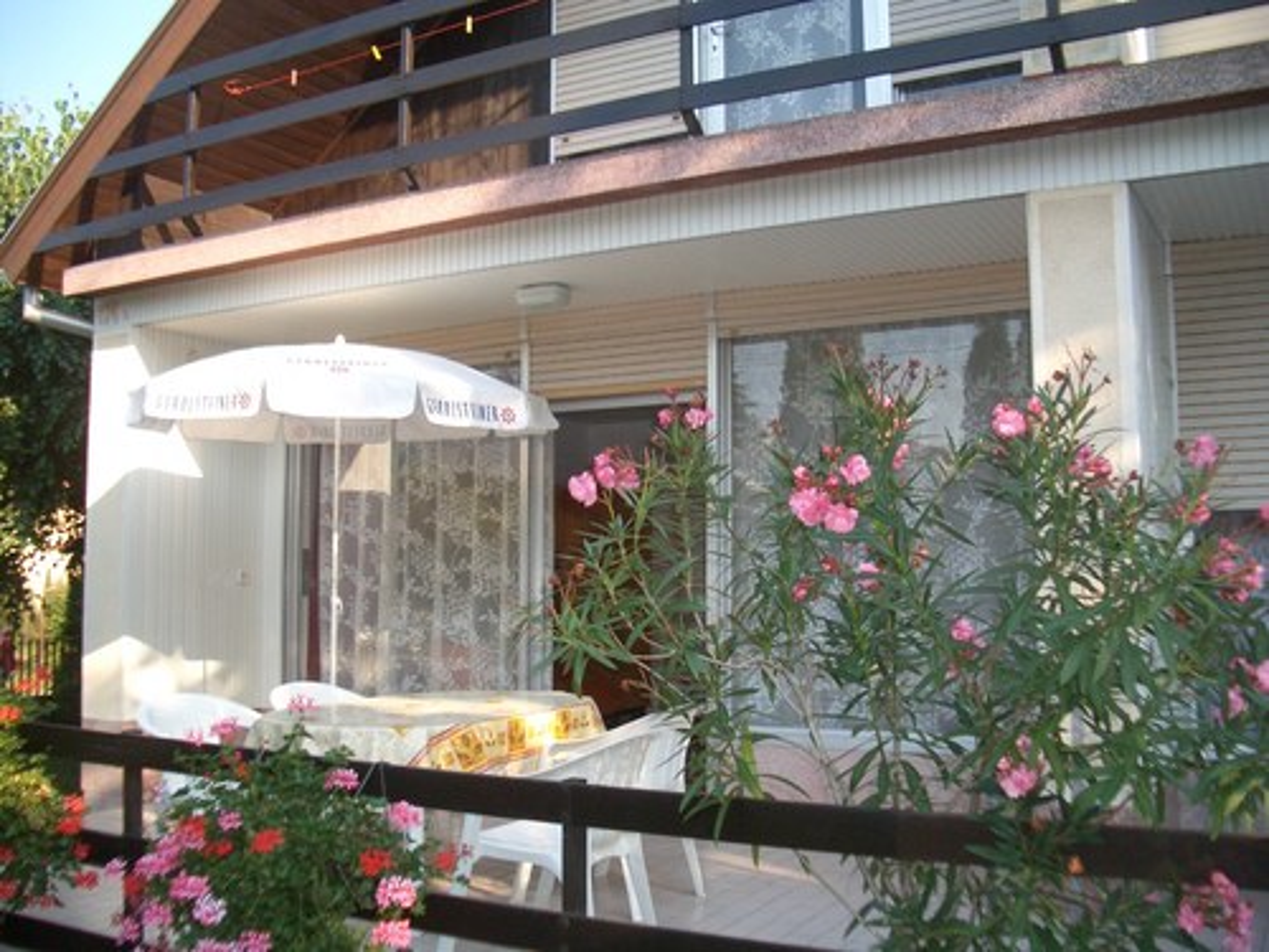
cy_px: 476
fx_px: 1283
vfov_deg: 40.7
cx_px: 634
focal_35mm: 35
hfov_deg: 52.6
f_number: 2.6
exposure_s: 1/640
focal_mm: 5.8
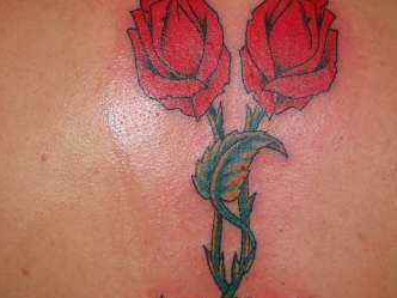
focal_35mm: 74
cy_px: 135
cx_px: 222
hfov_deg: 26.3
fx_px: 849
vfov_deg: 19.9
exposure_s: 1/30
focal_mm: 6.72
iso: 64
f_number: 3.1
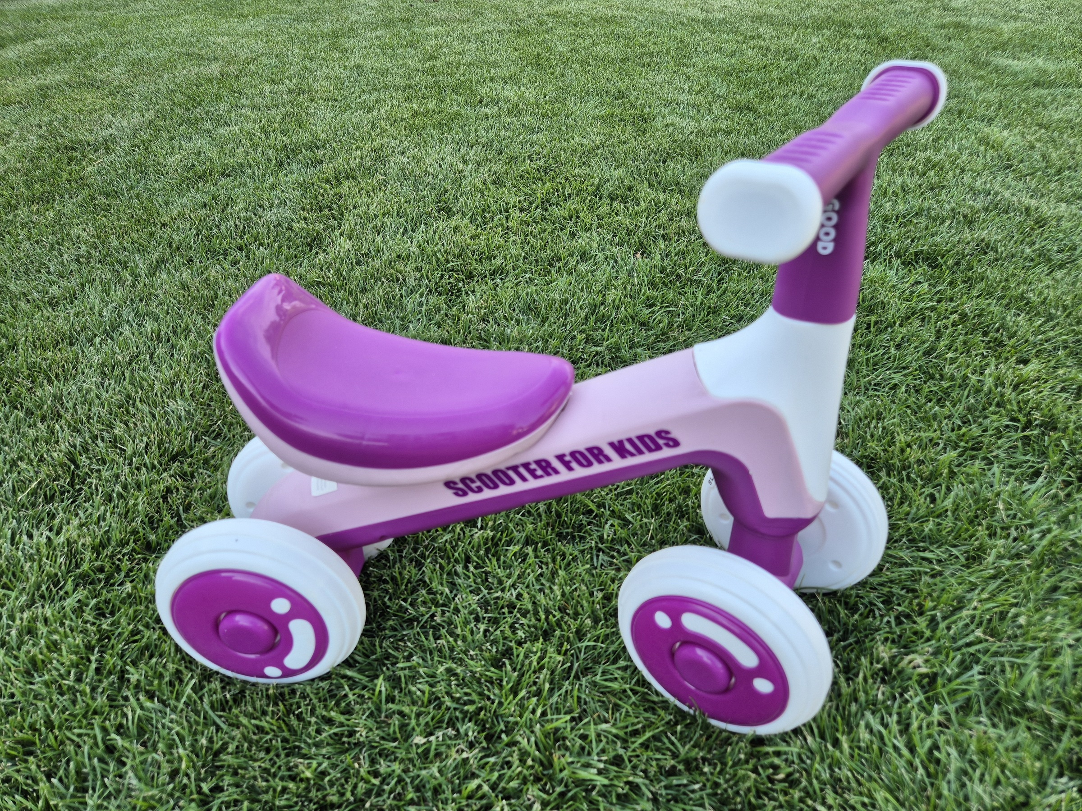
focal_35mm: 23
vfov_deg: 58.9
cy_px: 406
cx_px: 541
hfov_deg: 73.9
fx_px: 719
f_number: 1.8
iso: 25
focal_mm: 5.4
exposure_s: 1/224
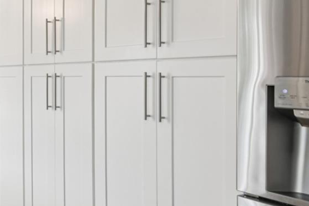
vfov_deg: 29.2
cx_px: -76
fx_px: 395
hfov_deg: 33.4
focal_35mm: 46
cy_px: 91
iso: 400
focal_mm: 16
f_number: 8
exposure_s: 1/60
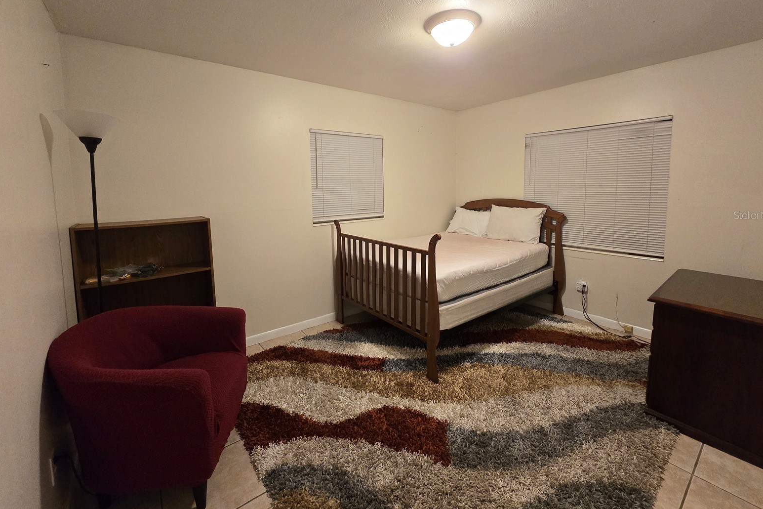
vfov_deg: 80.6
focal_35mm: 14
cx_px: 385
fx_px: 297
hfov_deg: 104.3
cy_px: 215
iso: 640
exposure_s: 1/60
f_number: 2.2
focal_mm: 2.2
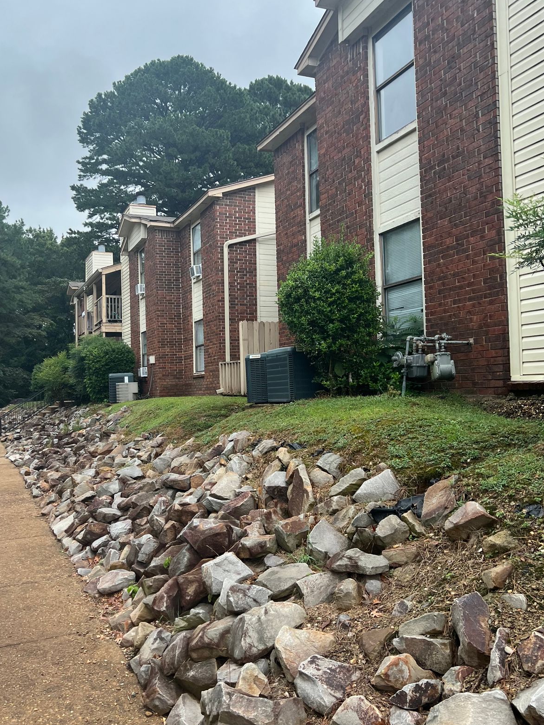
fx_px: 671
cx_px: 238
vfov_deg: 56.8
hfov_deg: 44.1
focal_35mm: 32
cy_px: 360
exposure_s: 1/674
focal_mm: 5.7
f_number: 1.5
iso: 50
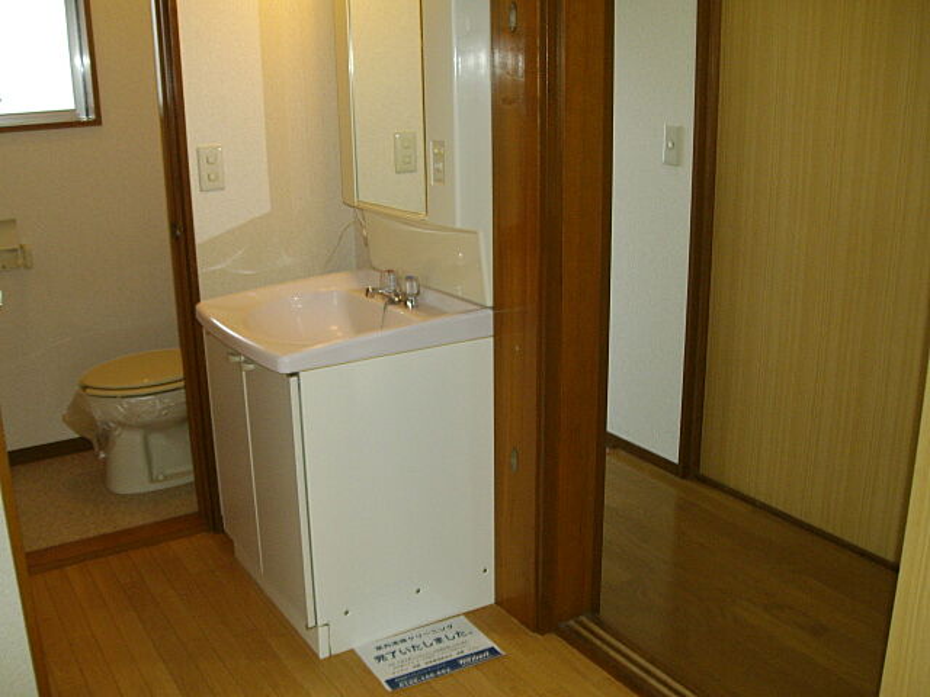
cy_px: 348
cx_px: 465
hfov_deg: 51.4
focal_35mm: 36
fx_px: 967
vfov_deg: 39.7
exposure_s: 1/50
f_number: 2.7
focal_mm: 6
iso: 160
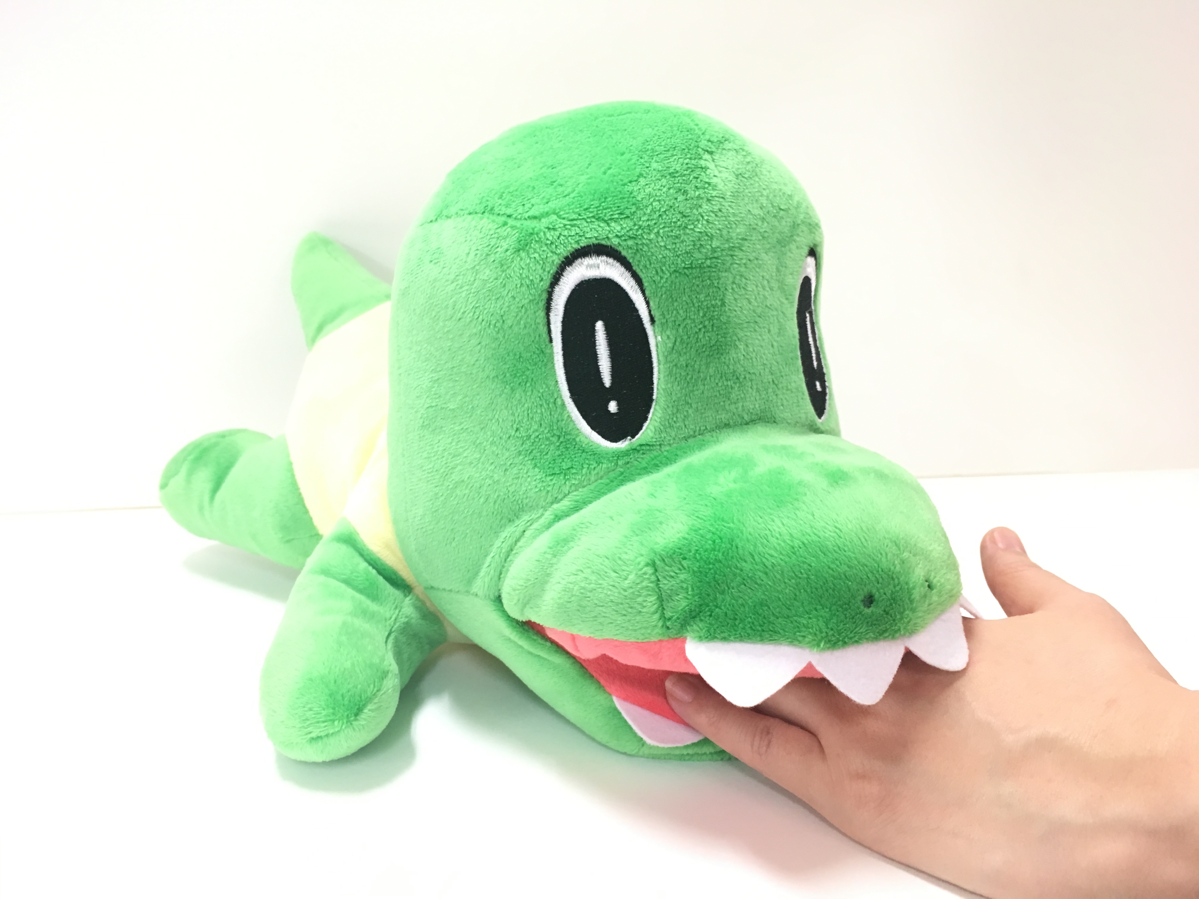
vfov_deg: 48.2
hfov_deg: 61.7
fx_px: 1004
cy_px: 450
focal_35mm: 29
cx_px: 600
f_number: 2.2
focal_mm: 4.15
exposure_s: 1/30
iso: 100
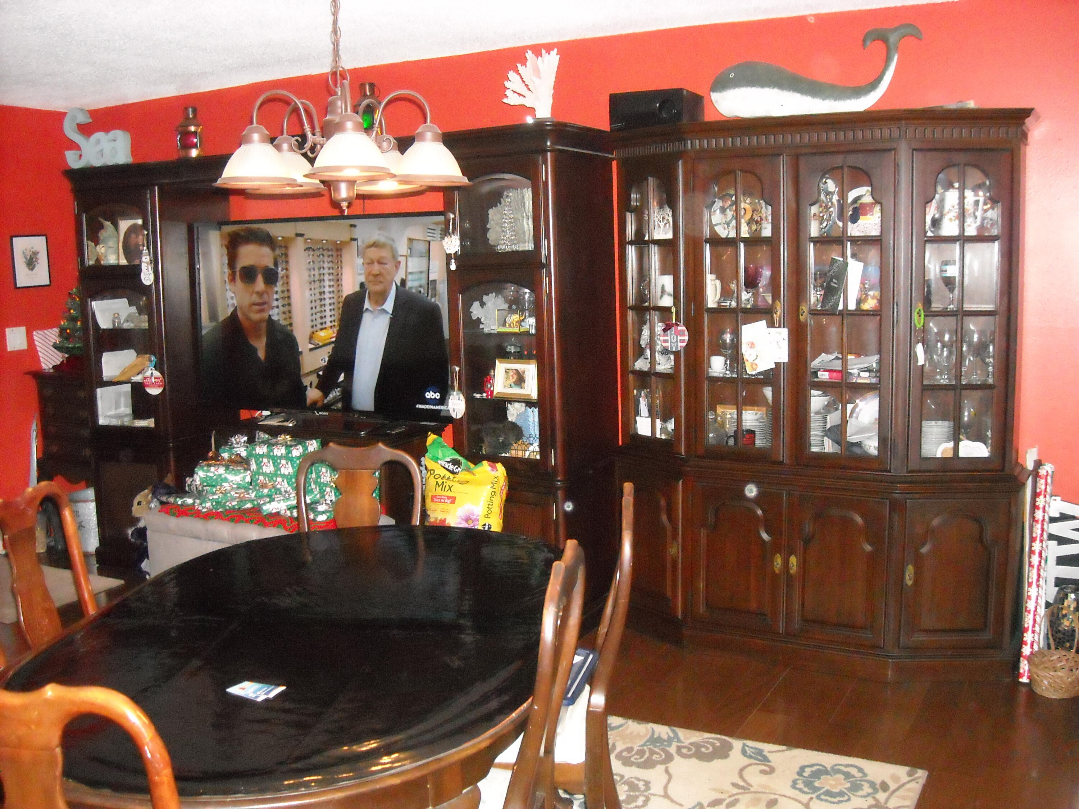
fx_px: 1091
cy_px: 404
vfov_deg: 40.7
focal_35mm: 35
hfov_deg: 52.6
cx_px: 540
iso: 911
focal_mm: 5.7
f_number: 2.8
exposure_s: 1/60
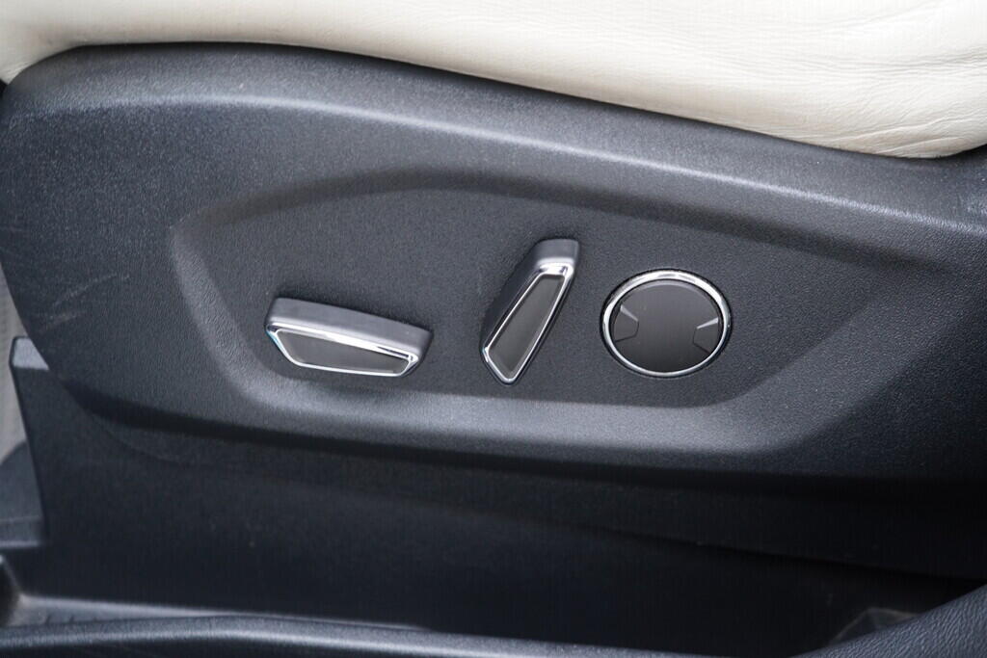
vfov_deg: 36.9
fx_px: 987
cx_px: 494
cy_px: 329
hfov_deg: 53.1
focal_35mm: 36
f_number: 2.8
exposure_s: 1/40
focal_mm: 24
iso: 400
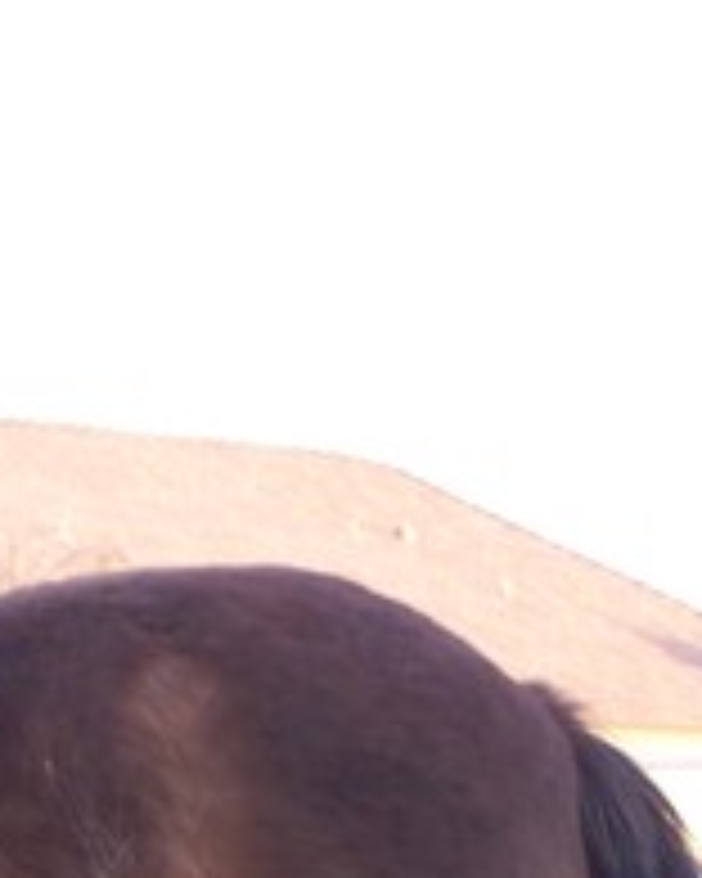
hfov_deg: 5.9
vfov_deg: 7.3
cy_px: 1013
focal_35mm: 263
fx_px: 6830
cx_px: -140
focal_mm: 13.7
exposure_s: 1/45
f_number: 3.2
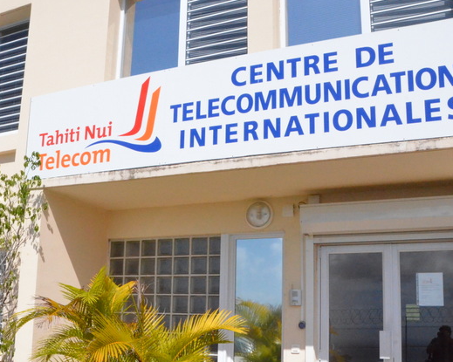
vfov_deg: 38.1
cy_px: 215
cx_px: 188
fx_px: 523
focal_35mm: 39
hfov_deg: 46.7
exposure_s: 1/4000
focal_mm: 18
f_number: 22
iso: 6400
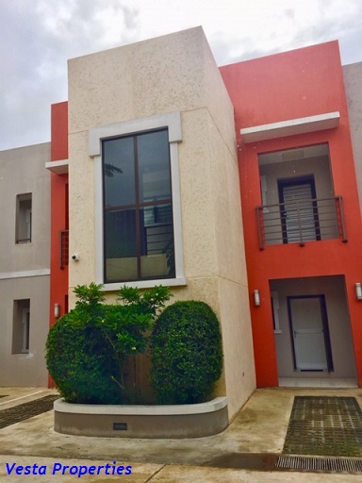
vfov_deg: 61.7
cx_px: 181
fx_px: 404
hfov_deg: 48.2
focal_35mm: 29
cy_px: 242
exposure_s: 1/1721
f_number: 2.2
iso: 32
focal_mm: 4.15
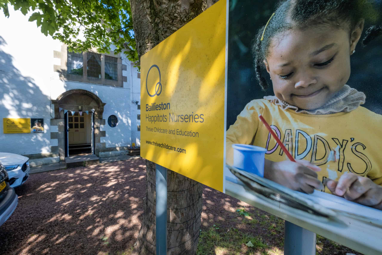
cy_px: 128
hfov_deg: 100.4
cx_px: 191
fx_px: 159
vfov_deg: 77.3
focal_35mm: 15
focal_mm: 10
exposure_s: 1/125
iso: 250
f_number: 7.1
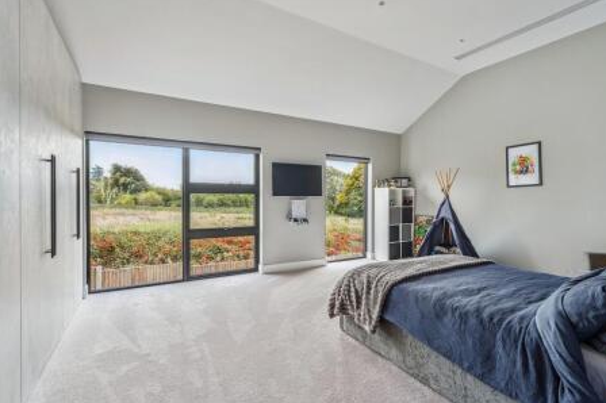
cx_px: 319
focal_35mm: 17
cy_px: 209
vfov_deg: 70.3
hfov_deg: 93.2
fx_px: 286
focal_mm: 16
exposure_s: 1/15
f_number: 5.6
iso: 320
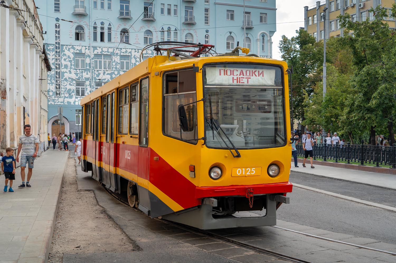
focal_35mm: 43
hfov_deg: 45.5
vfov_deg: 31.1
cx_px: 198
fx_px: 473
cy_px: 132
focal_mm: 43
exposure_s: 1/250
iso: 320
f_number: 8
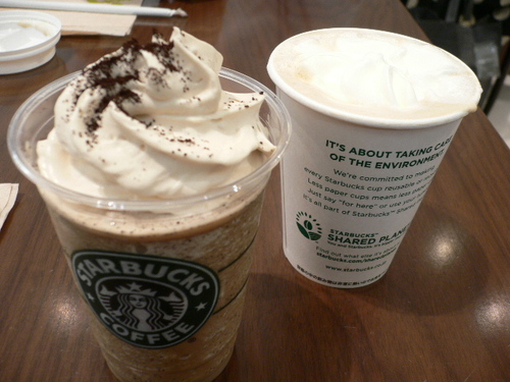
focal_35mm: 35
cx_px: 255
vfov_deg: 40.7
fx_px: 516
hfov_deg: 52.6
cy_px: 191
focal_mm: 5.8
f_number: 2.8
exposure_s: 1/8
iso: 100
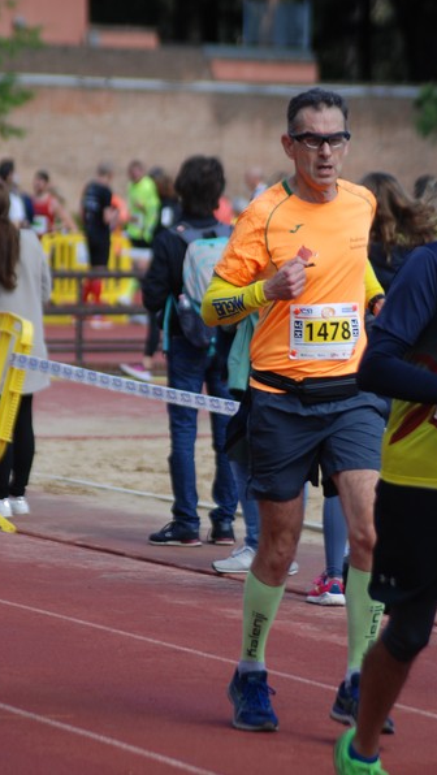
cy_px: 386
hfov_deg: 5.3
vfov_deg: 9.4
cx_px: 250
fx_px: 4720
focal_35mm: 230
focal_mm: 145
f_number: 4.5
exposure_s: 1/500
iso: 200
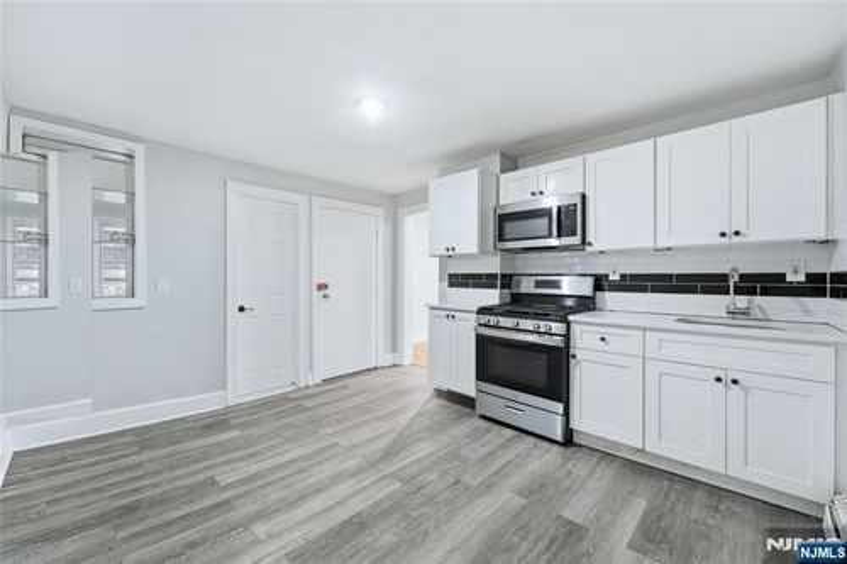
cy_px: 282
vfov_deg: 81.2
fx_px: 329
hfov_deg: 104.3
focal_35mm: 14
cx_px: 424
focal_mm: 14
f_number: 8
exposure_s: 1/10
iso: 200
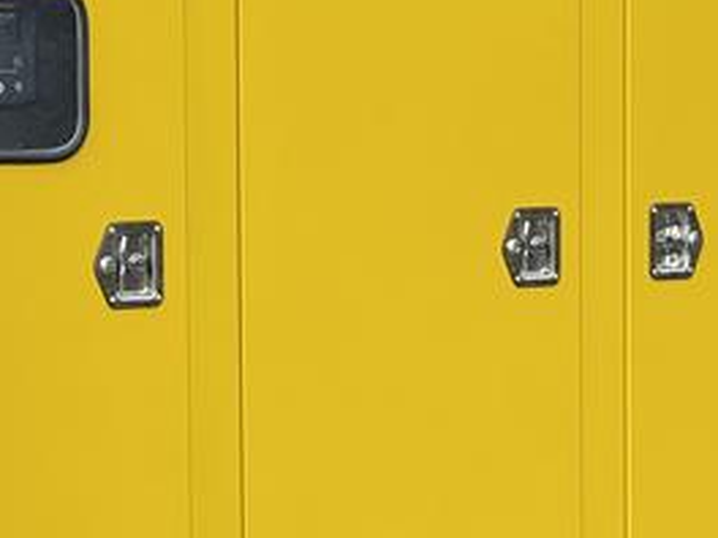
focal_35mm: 194
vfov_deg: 7.6
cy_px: 440
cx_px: 253
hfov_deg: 10.2
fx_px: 4024
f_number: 2.2
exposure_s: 1/99
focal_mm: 7.5
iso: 32
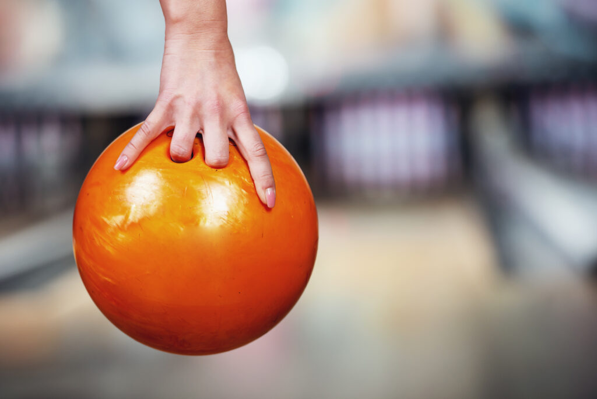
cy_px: 200
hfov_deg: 10.5
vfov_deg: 7.1
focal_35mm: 195
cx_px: 298
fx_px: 3235
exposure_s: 1/125
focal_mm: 195
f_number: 3.5
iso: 400
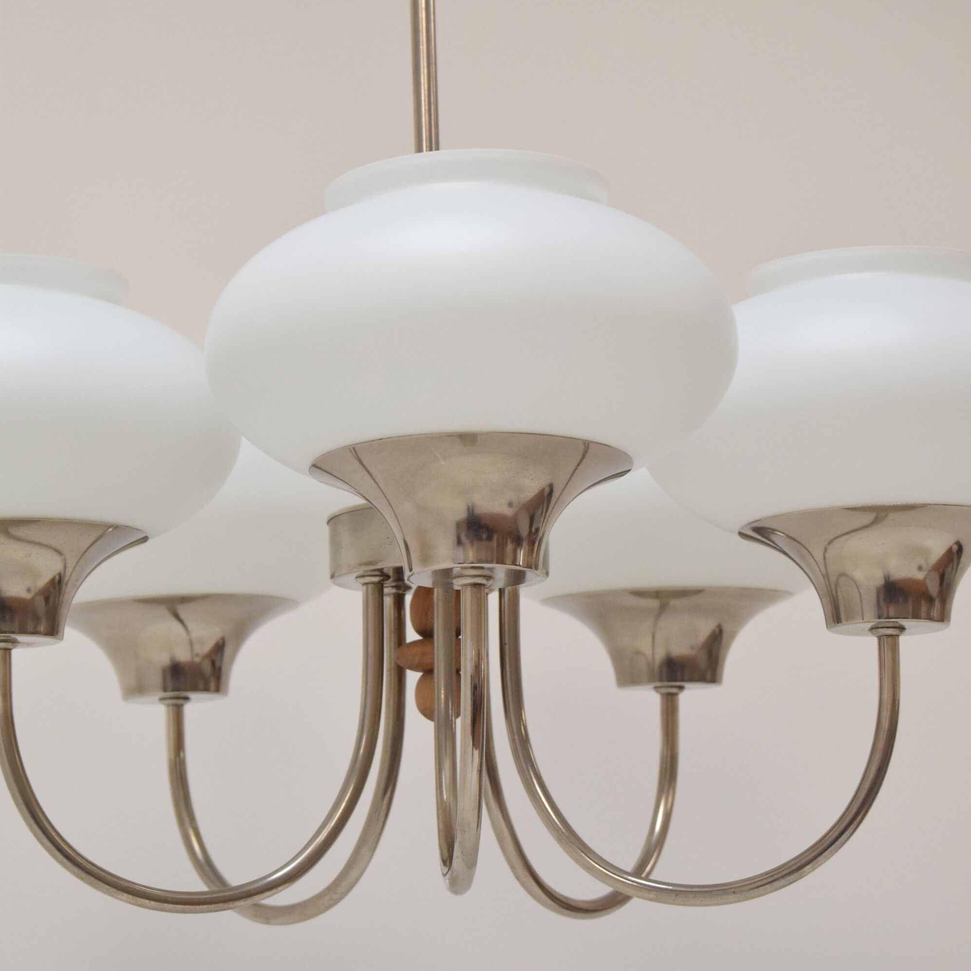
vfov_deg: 16.5
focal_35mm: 106
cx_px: 429
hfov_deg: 16.5
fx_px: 3353
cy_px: 483
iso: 1600
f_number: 7.1
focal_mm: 55
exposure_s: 1/200
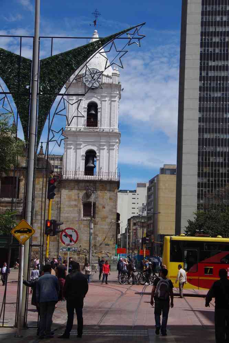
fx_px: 611
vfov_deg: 31.4
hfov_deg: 21.2
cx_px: 114
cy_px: 172
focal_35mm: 64
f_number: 11
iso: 200
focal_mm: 42.5
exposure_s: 1/160
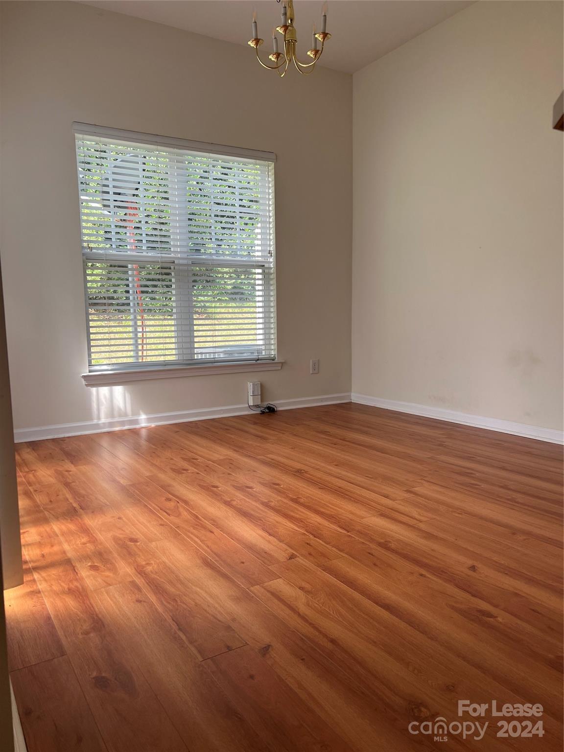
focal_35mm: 26
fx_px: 565
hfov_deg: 53.1
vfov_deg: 67.3
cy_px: 376
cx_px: 282
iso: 40
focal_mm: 5.7
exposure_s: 1/121
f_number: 1.5
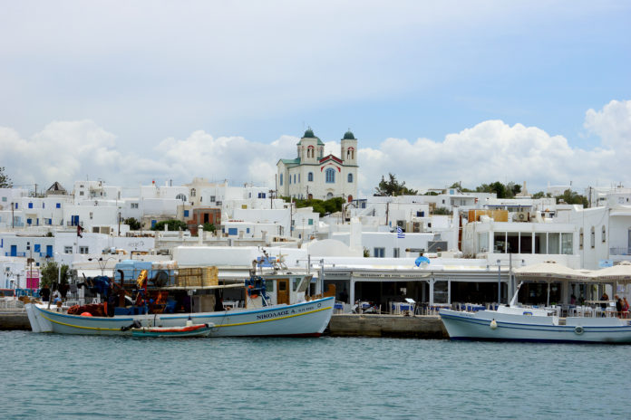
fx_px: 1840
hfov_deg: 19.5
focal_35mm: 105
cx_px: 316
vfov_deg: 13.0
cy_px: 210
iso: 100
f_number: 13
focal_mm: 70
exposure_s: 1/250
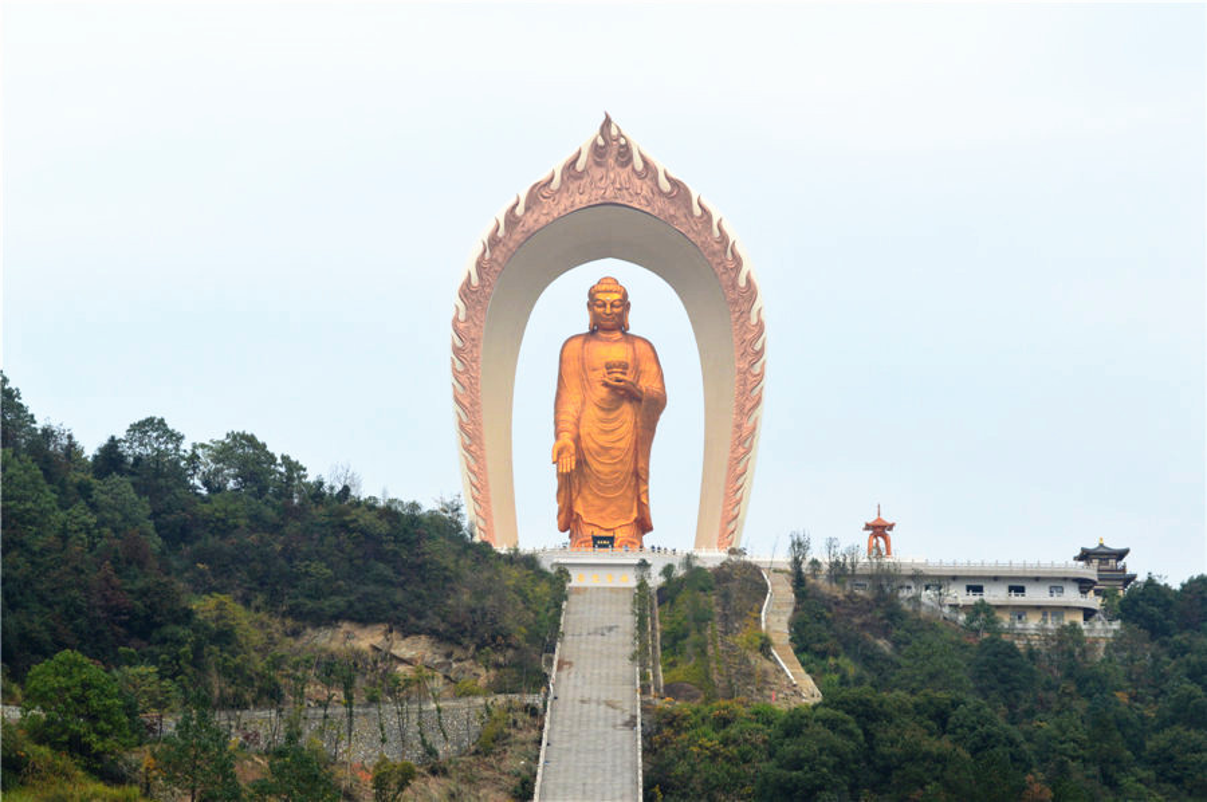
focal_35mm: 82
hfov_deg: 24.6
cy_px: 401
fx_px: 2763
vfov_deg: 16.5
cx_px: 604
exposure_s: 1/320
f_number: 10
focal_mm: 55
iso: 400
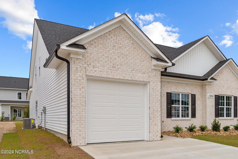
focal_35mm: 29
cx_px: 119
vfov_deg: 45.0
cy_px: 80
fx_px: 192
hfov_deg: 63.6
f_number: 8
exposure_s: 1/320
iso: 100
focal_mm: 29
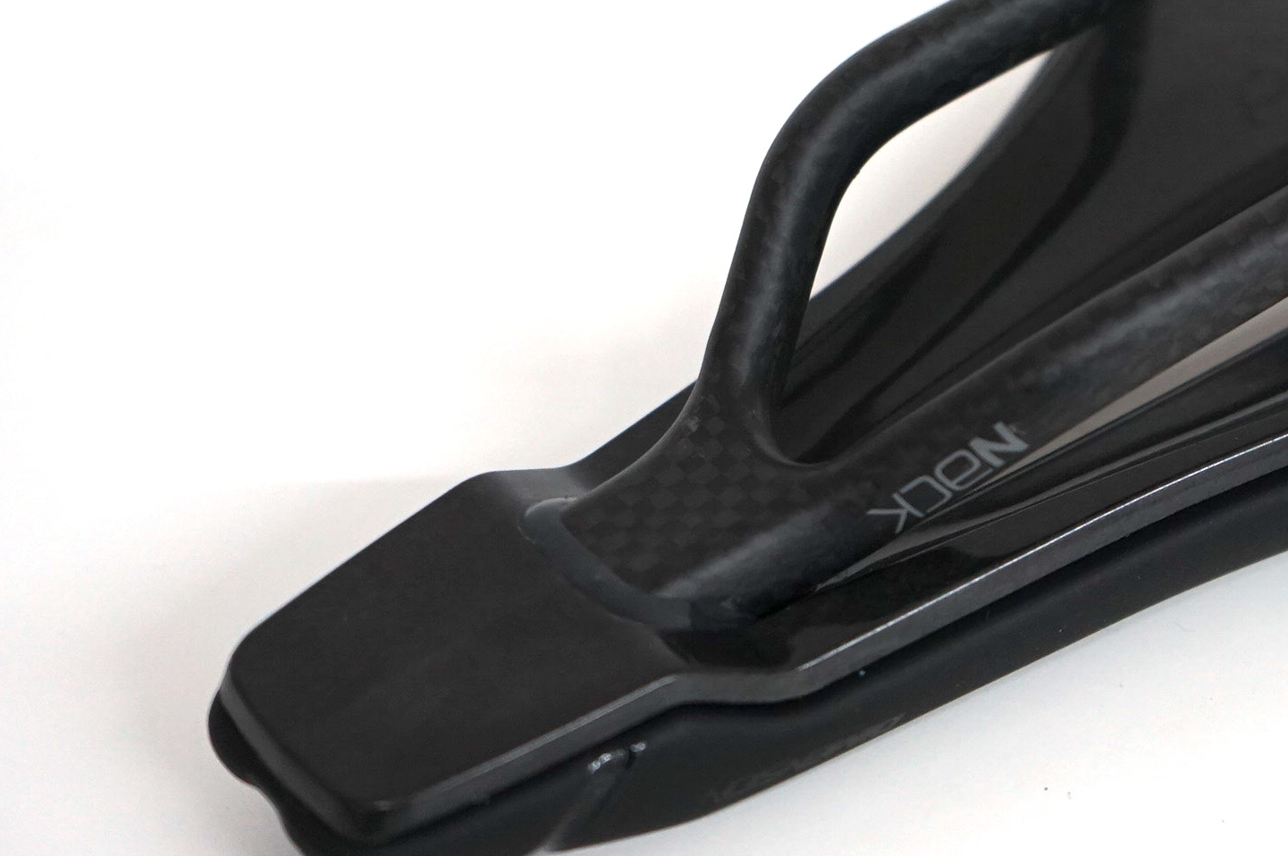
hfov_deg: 20.7
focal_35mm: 96
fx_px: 3431
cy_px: 174
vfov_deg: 14.1
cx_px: 1247
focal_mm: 46
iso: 1000
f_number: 4.5
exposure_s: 1/60
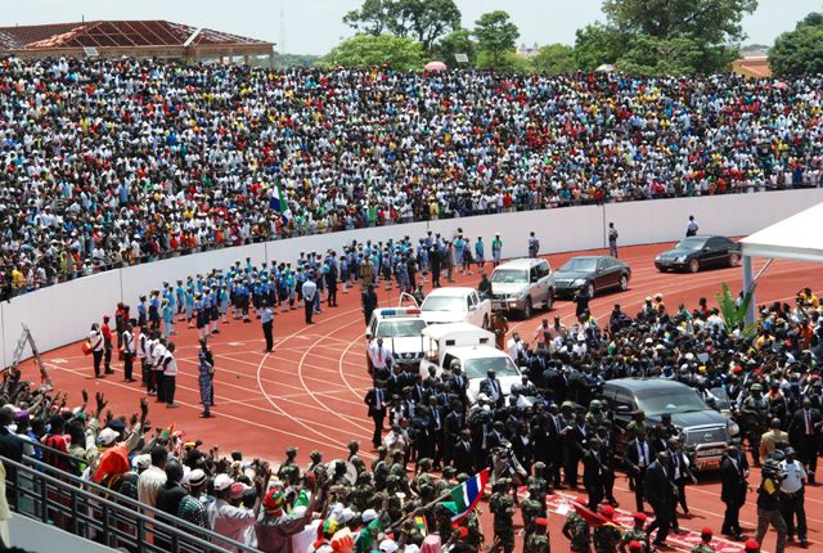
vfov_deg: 13.9
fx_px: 2269
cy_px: 276
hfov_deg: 20.6
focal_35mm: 99
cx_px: 412
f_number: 10
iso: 800
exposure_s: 1/1250
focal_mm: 66
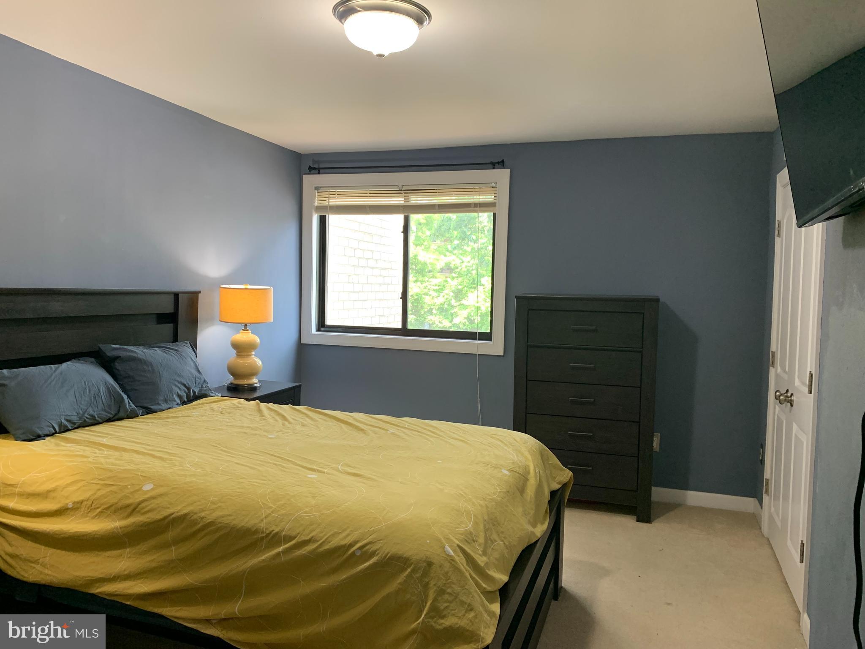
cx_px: 432
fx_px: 650
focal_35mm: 26
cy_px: 324
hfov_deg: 67.3
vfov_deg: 53.1
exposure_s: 1/60
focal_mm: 4.25
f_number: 1.8
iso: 125
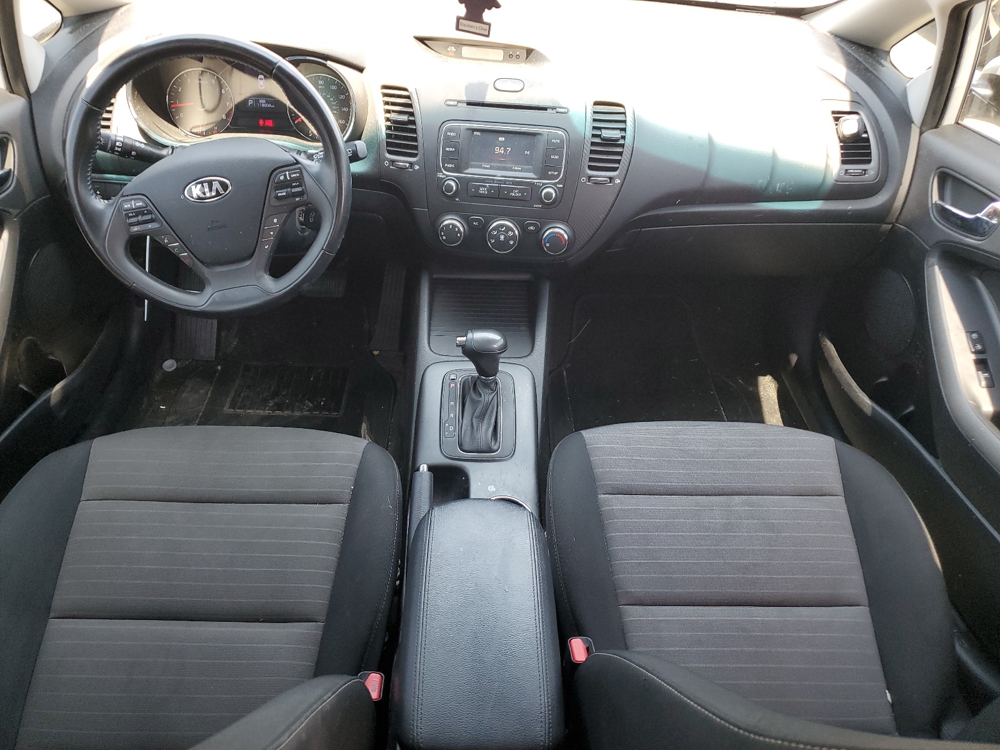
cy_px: 375
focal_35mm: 26
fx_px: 751
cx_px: 500
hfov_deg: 67.3
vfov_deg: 53.1
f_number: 1.5
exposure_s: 1/120
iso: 92
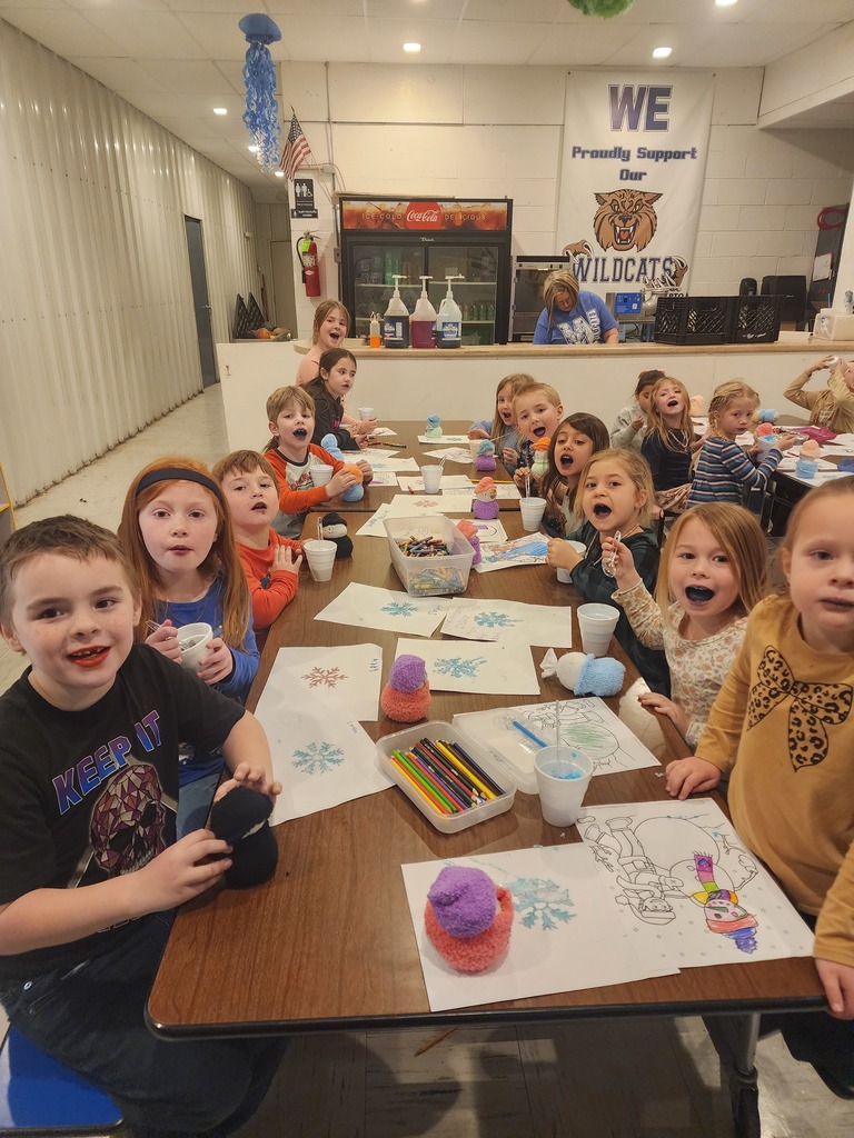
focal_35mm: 23
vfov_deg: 73.9
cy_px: 569
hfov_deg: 58.9
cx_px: 427
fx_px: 757
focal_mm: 6.4
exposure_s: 1/120
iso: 640
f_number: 1.8
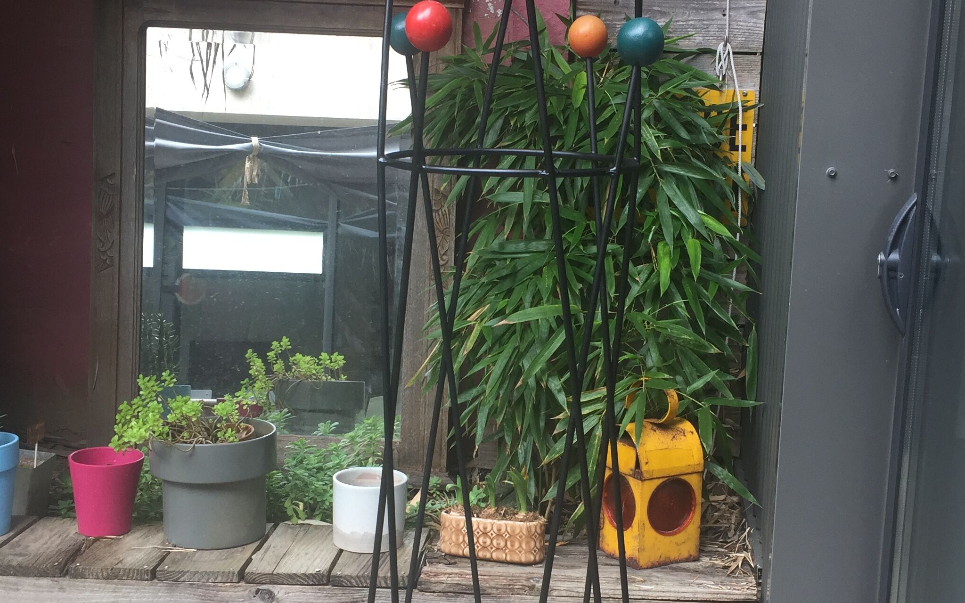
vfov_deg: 26.3
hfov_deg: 41.0
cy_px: 356
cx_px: 540
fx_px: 1289
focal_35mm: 49
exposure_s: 1/100
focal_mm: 4.15
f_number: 2.2
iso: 50
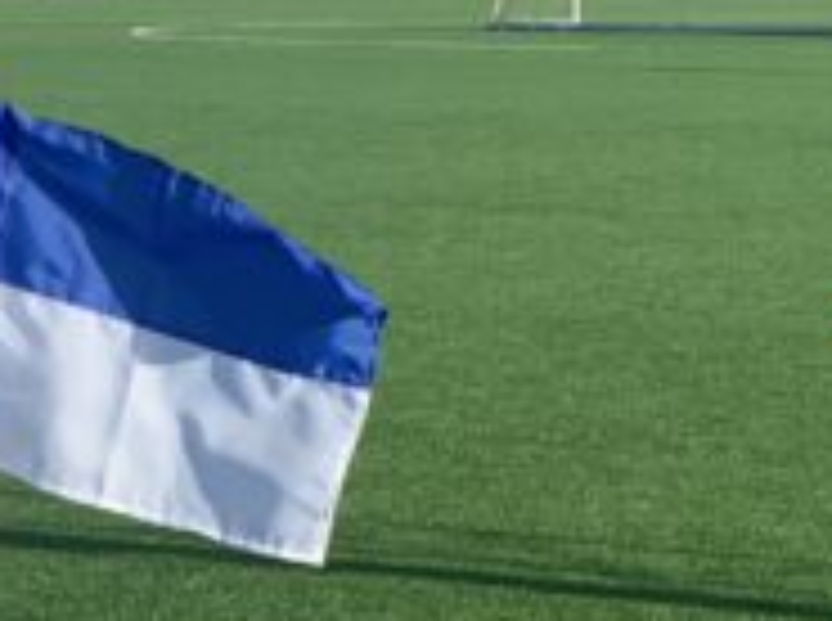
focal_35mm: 196
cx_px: 229
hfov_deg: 10.1
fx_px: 4702
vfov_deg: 7.4
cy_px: -351
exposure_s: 1/999
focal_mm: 6
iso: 16
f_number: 2.4
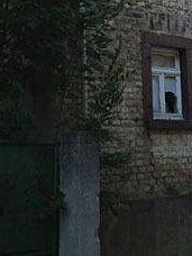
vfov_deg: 23.7
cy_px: 6
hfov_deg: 18.7
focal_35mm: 79
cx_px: 88
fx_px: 584
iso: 125
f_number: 4
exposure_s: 1/320
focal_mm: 5
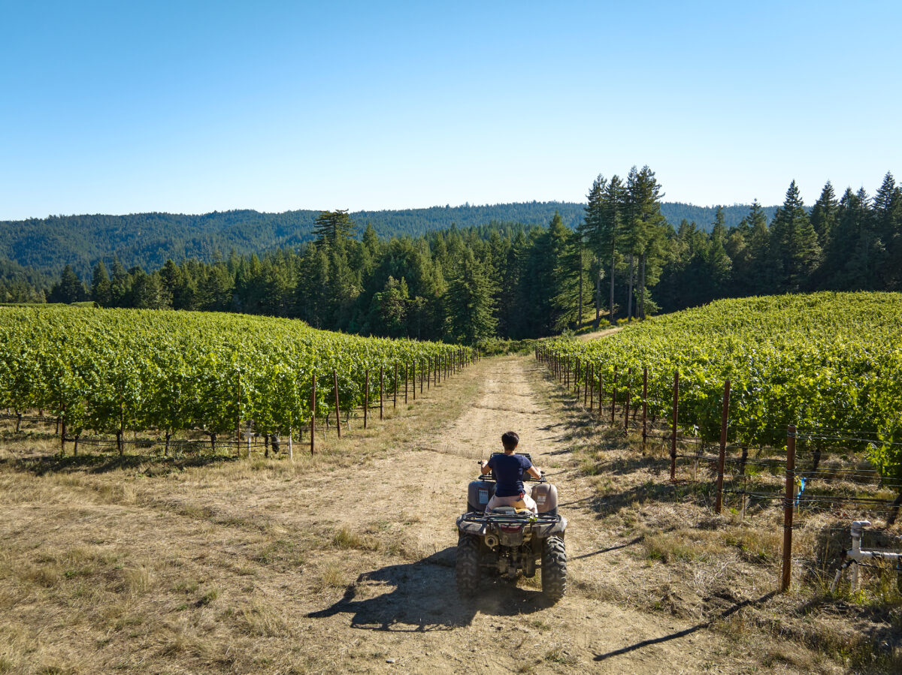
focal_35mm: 24
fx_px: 625
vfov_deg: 56.8
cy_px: 338
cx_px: 451
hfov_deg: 71.6
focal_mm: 12.29
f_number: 5
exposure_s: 1/640
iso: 100
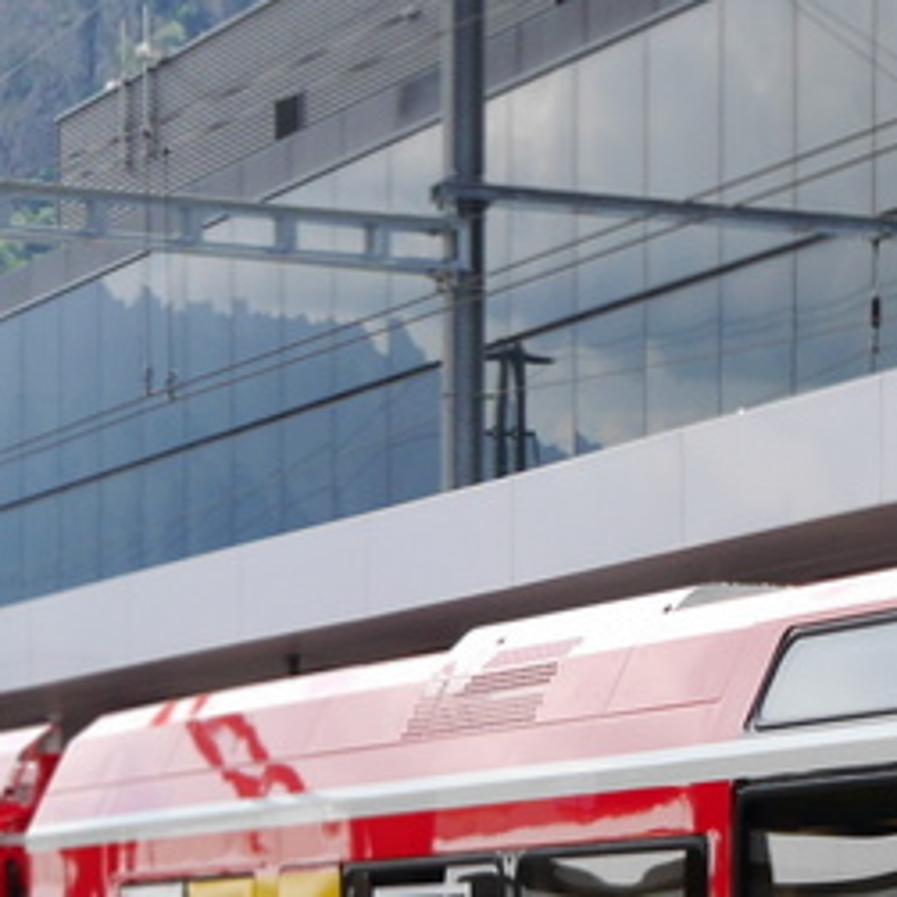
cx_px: 1379
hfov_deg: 9.1
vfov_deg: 9.2
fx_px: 5453
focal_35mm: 186
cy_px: 1204
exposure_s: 1/200
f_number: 7.1
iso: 160
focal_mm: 22
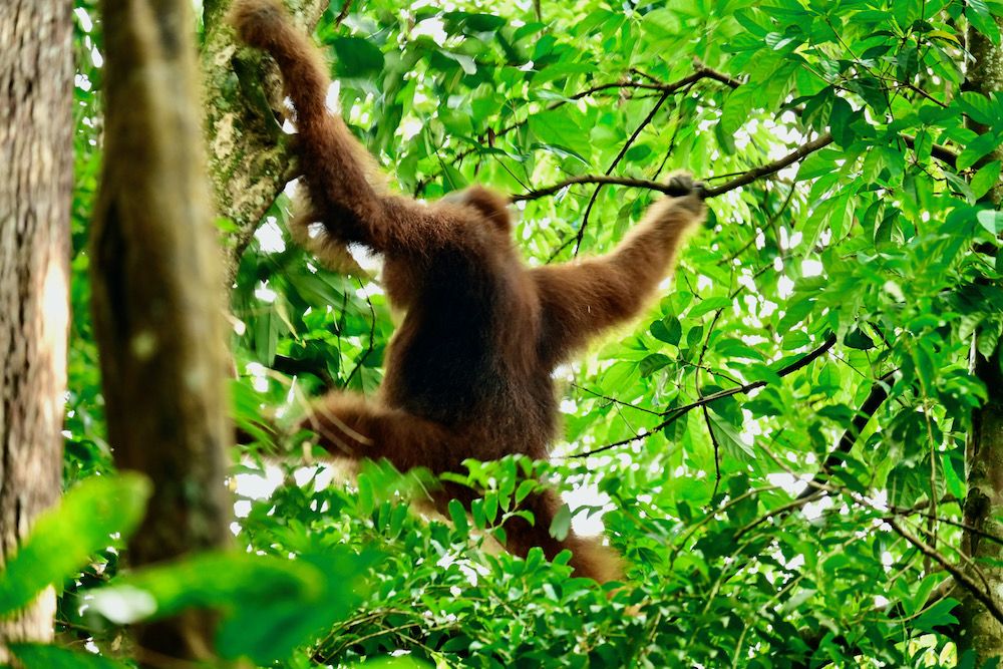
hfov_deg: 8.1
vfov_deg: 5.4
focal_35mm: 255
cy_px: 334
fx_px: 7105
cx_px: 502
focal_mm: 170
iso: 400
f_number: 5.6
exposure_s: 1/15
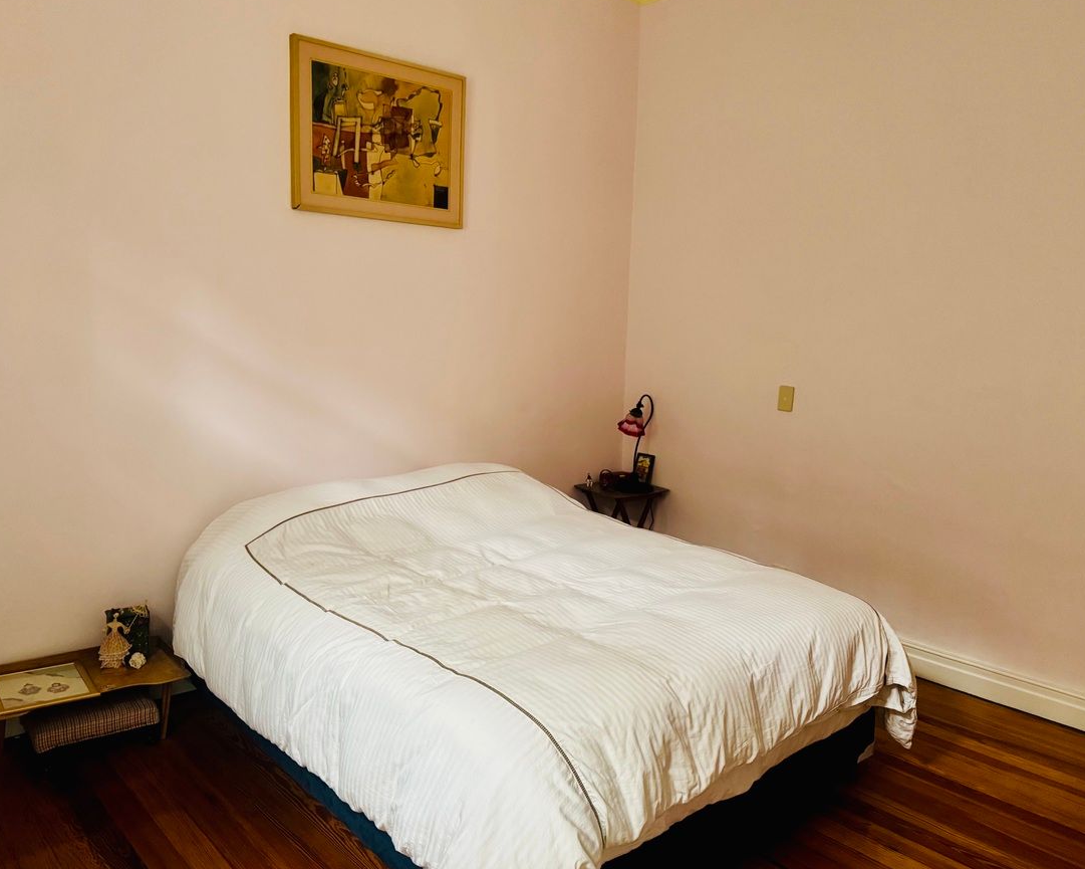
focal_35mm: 26
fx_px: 835
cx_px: 542
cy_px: 421
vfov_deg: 54.9
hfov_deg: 66.0
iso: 500
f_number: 1.78
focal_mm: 6.76
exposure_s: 1/60
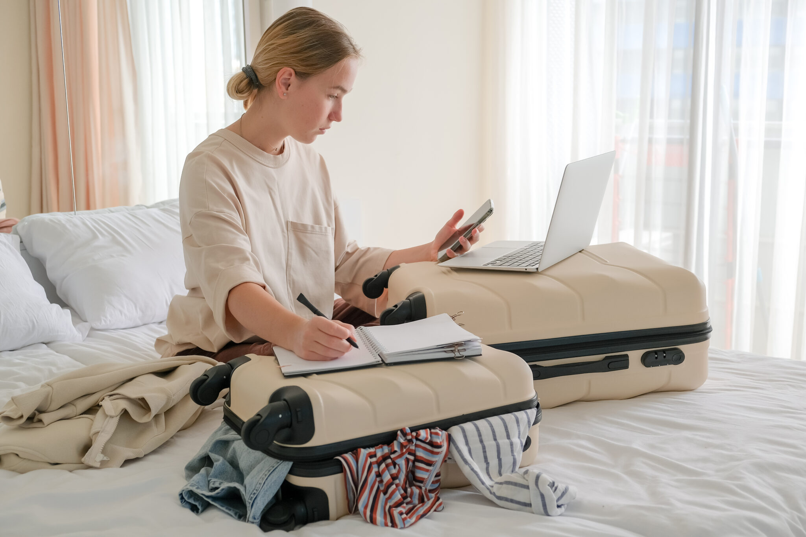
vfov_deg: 29.9
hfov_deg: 43.6
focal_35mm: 45
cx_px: 403
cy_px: 268
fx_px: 1007
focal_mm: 30.2
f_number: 3.6
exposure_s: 1/15
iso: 200
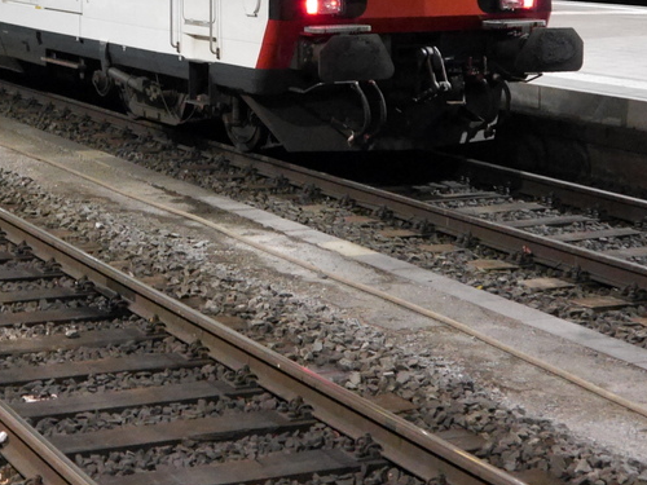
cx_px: 115
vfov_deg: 15.0
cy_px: -65
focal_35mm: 96
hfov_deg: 20.2
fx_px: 1794
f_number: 4.2
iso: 3200
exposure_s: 1/25
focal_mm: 20
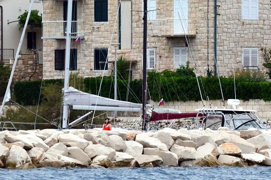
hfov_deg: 2.9
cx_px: 152
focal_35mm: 702
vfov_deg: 1.9
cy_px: 3
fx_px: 5272
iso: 2000
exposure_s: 1/3200
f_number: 5.3
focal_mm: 220
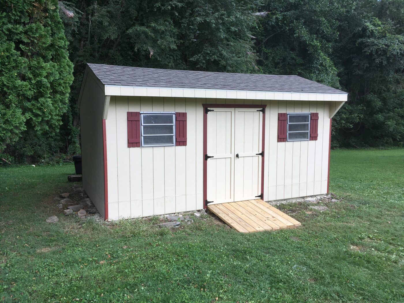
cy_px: 152
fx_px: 338
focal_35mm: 29
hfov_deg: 61.7
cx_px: 202
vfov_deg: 48.2
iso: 25
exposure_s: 1/927
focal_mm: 4.15
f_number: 2.2
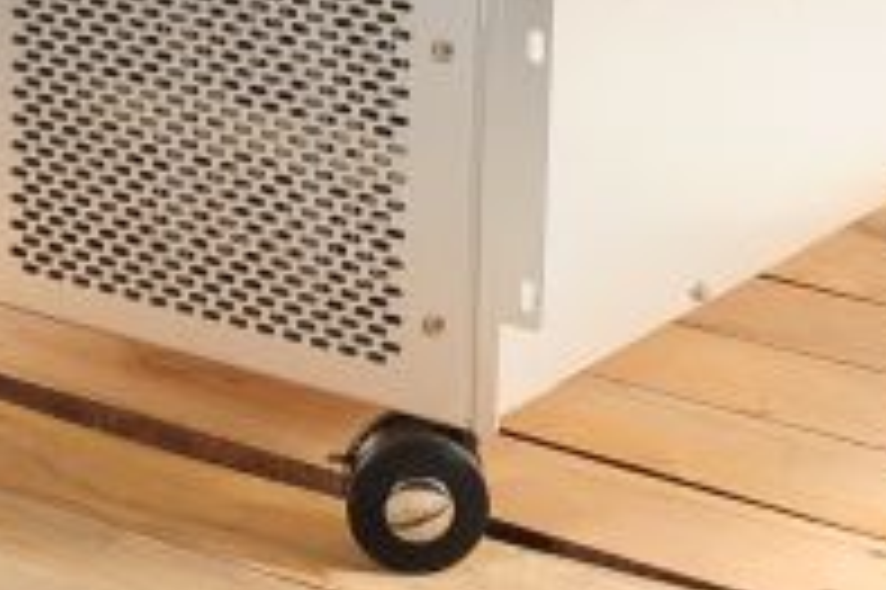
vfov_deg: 8.9
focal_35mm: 152
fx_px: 3738
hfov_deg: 13.5
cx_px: 288
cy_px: -200
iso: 320
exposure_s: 1/160
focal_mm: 50
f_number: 10
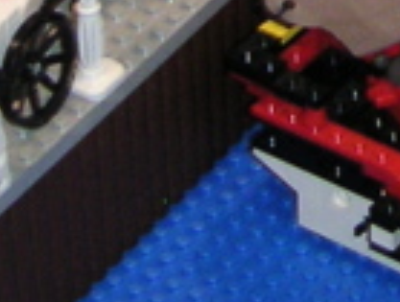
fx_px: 2526
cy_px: -331
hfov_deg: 9.0
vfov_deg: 6.6
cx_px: 388
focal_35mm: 218
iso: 160
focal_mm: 6
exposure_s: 1/45
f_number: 2.8
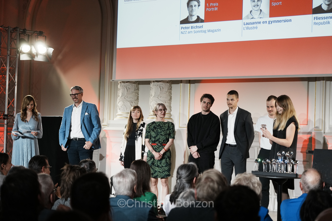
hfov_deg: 28.8
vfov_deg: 19.4
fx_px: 645
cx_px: 166
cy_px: 110
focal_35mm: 70
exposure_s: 1/250
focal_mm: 70
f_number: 4
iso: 1600
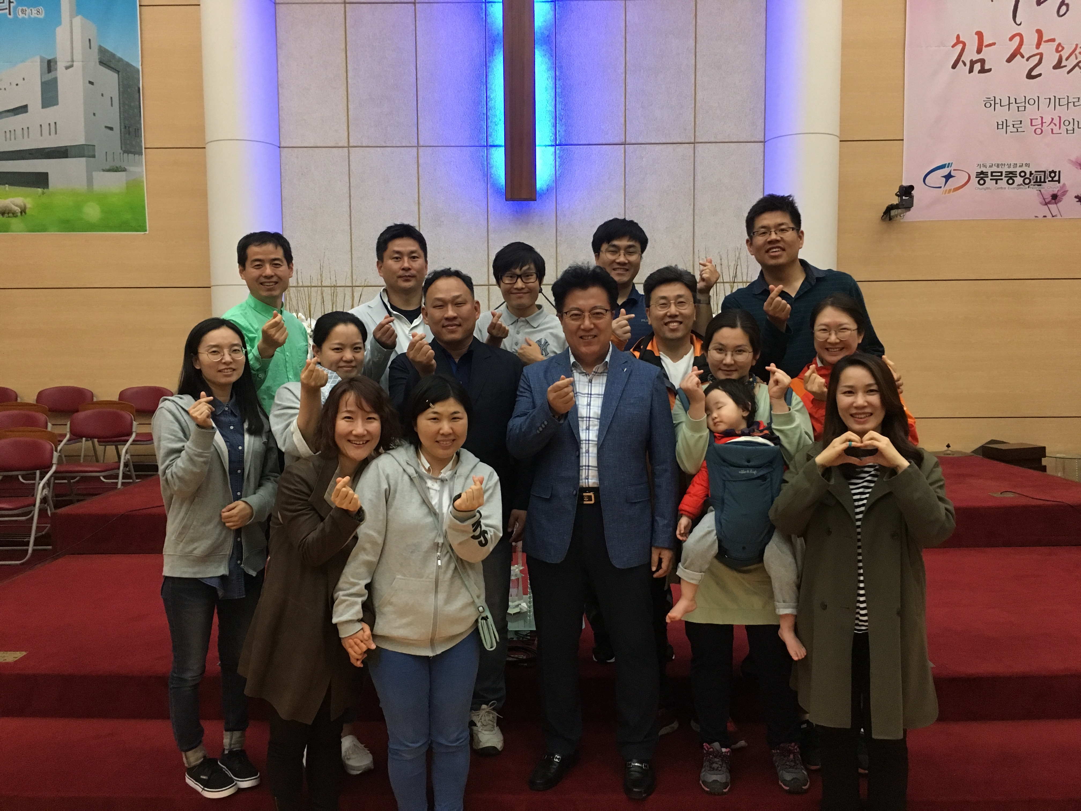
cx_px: 540
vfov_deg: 48.2
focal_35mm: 29
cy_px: 406
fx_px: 906
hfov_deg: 61.7
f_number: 2.2
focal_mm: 4.15
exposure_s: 1/30
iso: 200
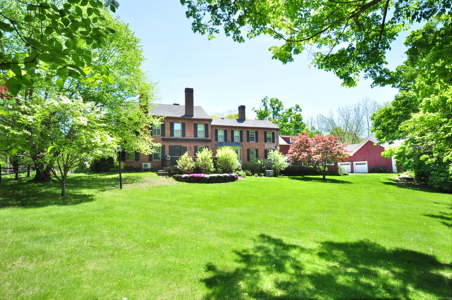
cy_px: 150
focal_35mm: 22
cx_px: 226
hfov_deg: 77.4
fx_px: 282
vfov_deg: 56.0
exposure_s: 1/200
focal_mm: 15
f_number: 9
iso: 400
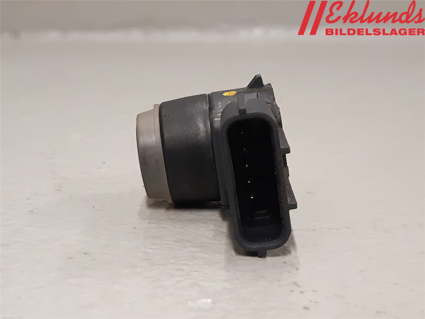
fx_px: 319
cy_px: 160
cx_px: 212
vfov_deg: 53.1
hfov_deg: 67.3
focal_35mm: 26
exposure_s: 1/50
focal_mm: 3.93
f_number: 1.7
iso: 200
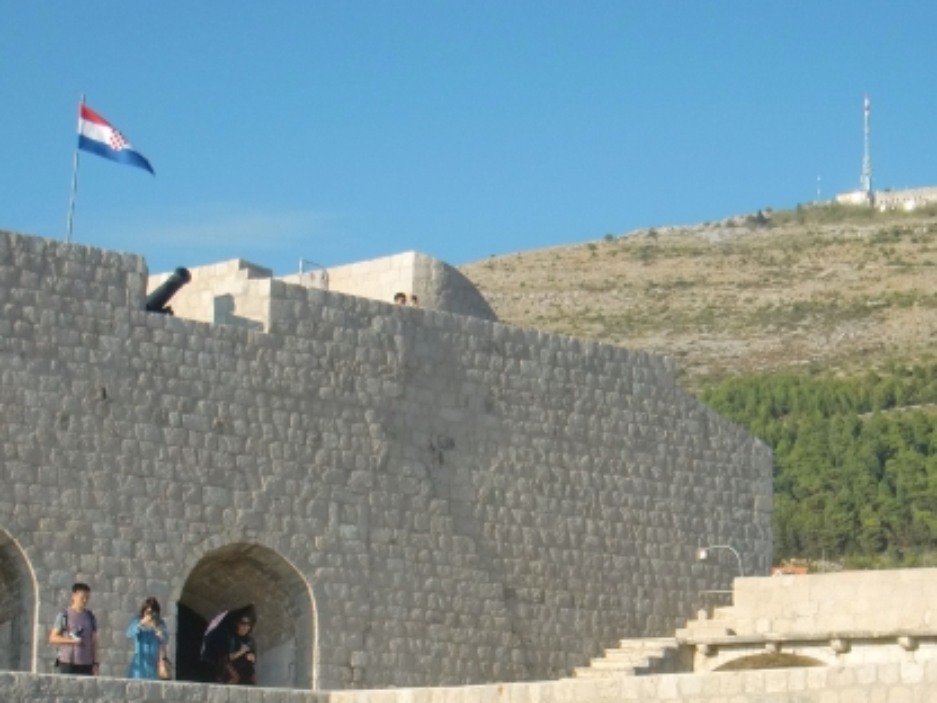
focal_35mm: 73
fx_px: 1976
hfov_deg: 26.6
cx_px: 595
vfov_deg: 19.9
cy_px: 566
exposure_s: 1/200
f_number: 8.9
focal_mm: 6.66
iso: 100
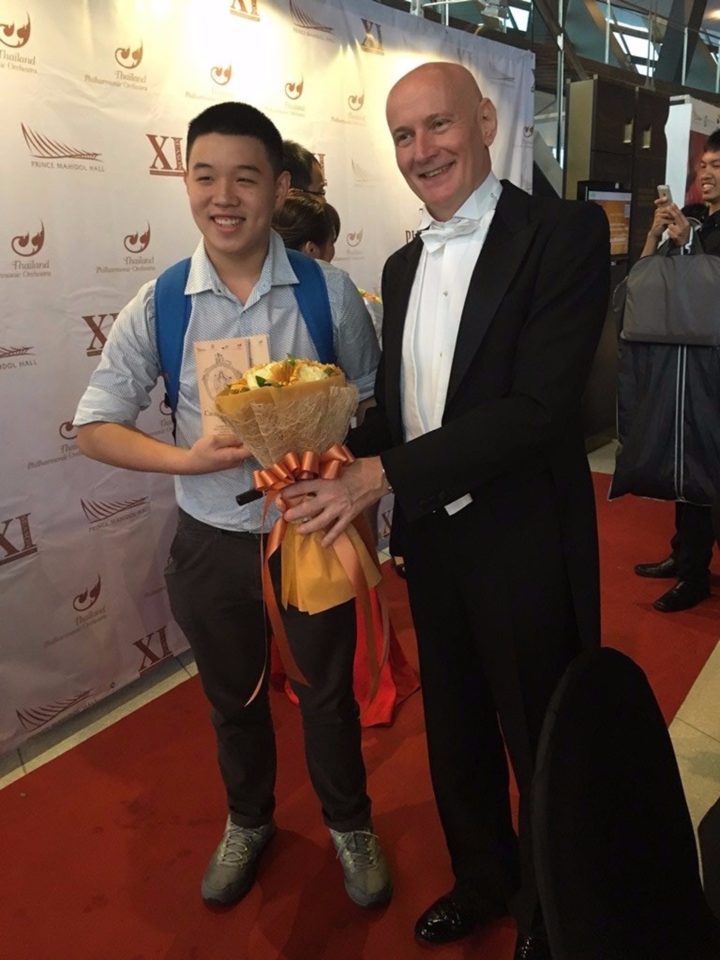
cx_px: 360
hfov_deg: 48.2
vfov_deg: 61.7
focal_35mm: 29
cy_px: 480
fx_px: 804
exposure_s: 1/33
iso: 250
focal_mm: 4.15
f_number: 2.2
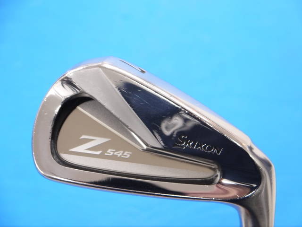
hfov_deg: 23.3
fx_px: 733
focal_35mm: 84
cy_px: 114
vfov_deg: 17.6
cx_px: 151
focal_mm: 42
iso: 800
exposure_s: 1/80
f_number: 5.6
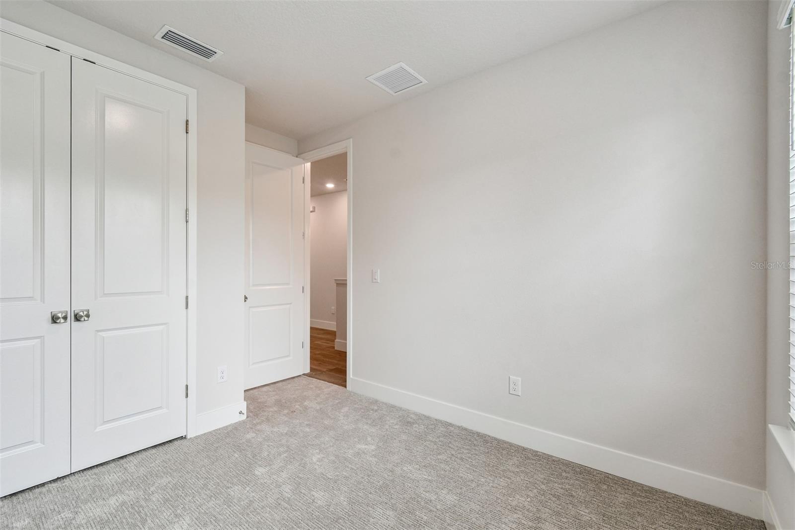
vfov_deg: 77.3
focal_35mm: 15
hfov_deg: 100.4
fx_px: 331
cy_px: 265
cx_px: 398
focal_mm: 10
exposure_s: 1/13
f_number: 7.1
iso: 100
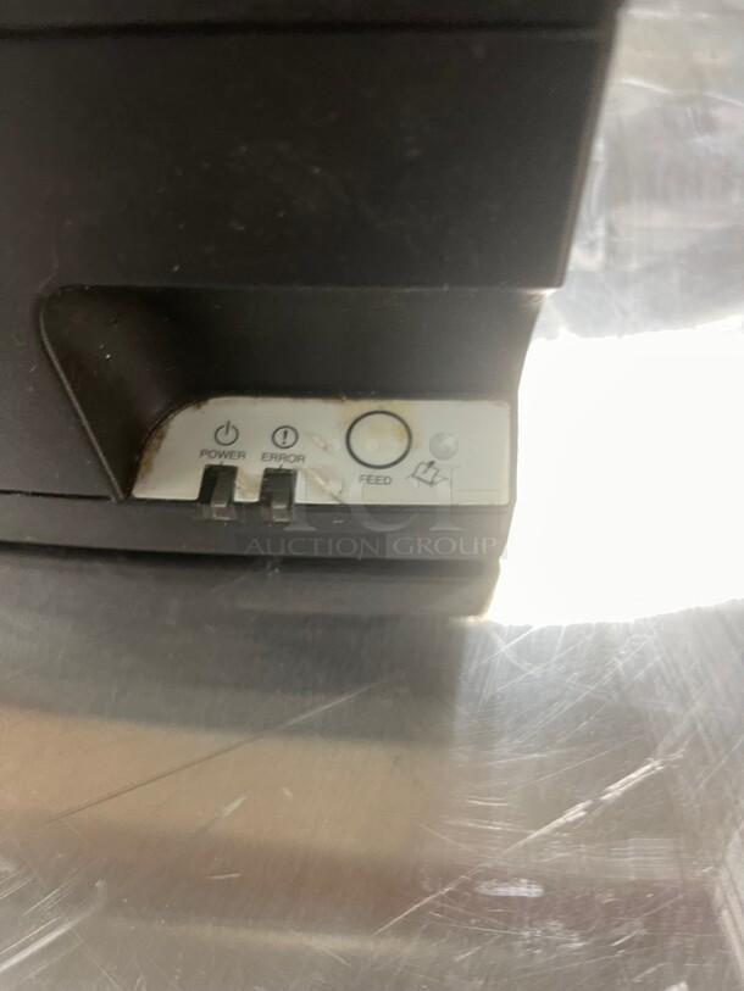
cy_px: 496
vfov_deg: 67.3
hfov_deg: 53.1
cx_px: 372
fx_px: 745
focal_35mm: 26
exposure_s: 1/60
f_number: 1.6
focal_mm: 5.1
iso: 250
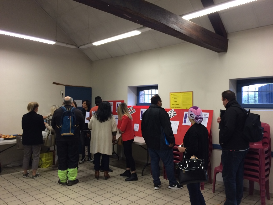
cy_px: 102
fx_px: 229
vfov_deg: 48.2
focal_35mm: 29
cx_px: 136
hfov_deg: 61.7
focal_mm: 4.15
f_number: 2.2
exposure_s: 1/33
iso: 80
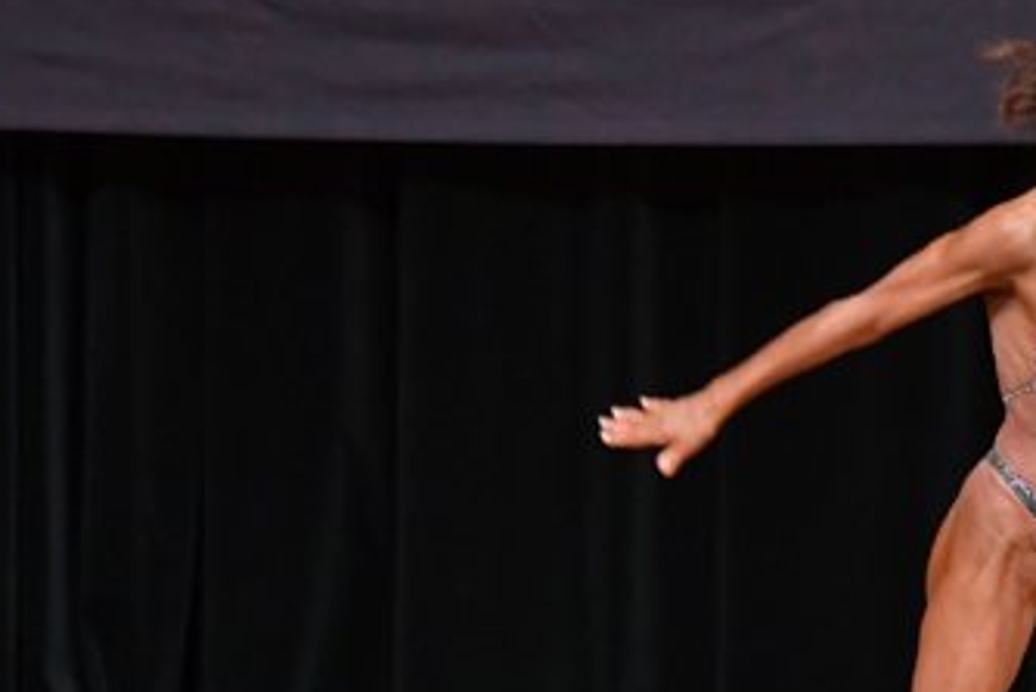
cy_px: 385
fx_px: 18022
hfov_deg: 3.3
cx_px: 1159
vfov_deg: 2.2
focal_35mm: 626
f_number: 5.6
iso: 4000
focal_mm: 180
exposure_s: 1/400
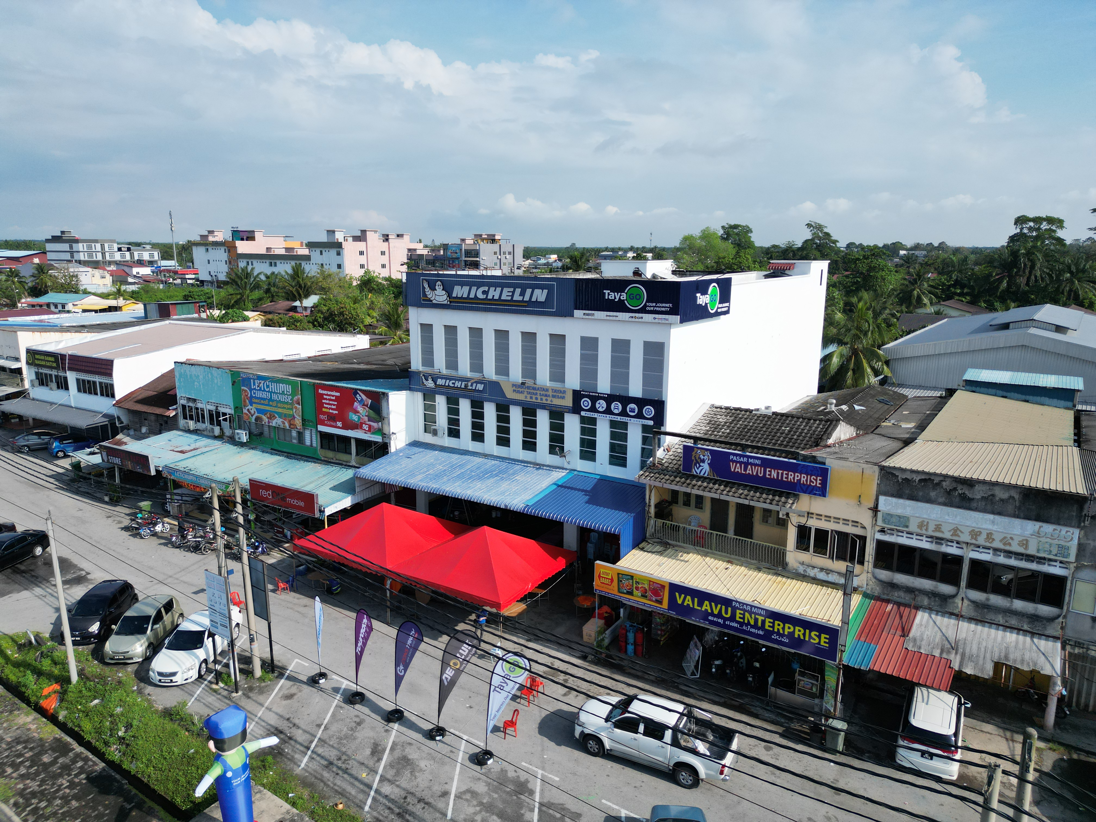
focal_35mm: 24
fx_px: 760
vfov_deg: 56.8
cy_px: 411
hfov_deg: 71.6
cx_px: 548
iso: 200
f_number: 1.7
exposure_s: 1/4000
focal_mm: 6.72
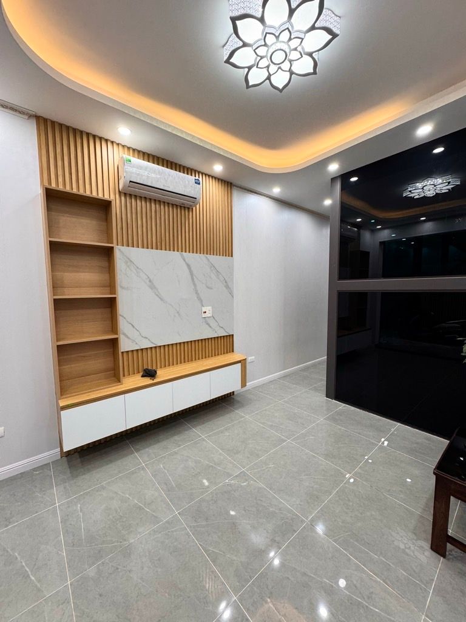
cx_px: 233
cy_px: 311
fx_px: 251
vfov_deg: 102.1
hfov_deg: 85.7
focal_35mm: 14
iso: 160
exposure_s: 1/100
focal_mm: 2.22
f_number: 2.2
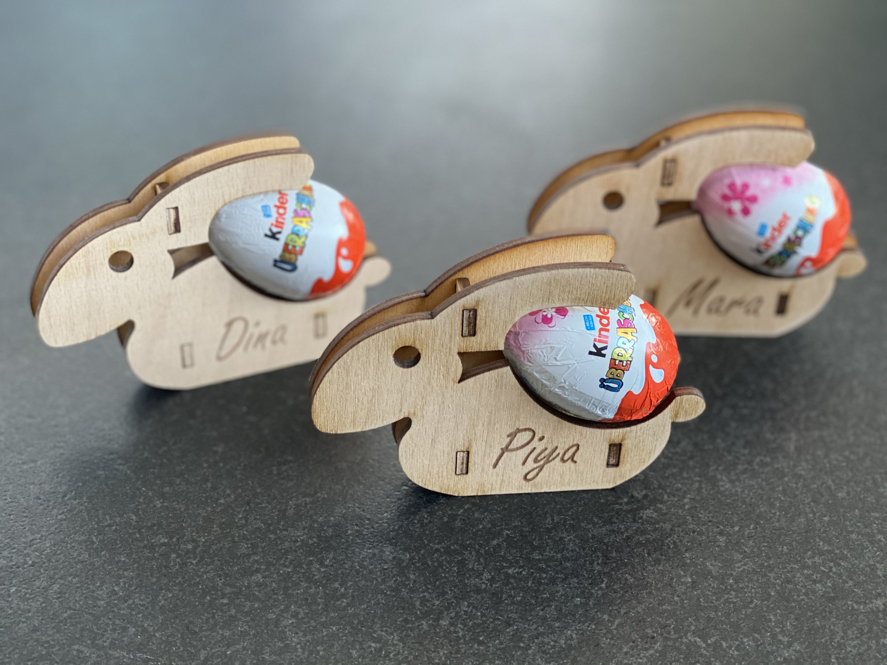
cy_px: 332
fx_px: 1332
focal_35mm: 52
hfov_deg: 36.8
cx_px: 444
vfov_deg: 28.0
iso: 250
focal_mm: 6
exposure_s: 1/94
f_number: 2
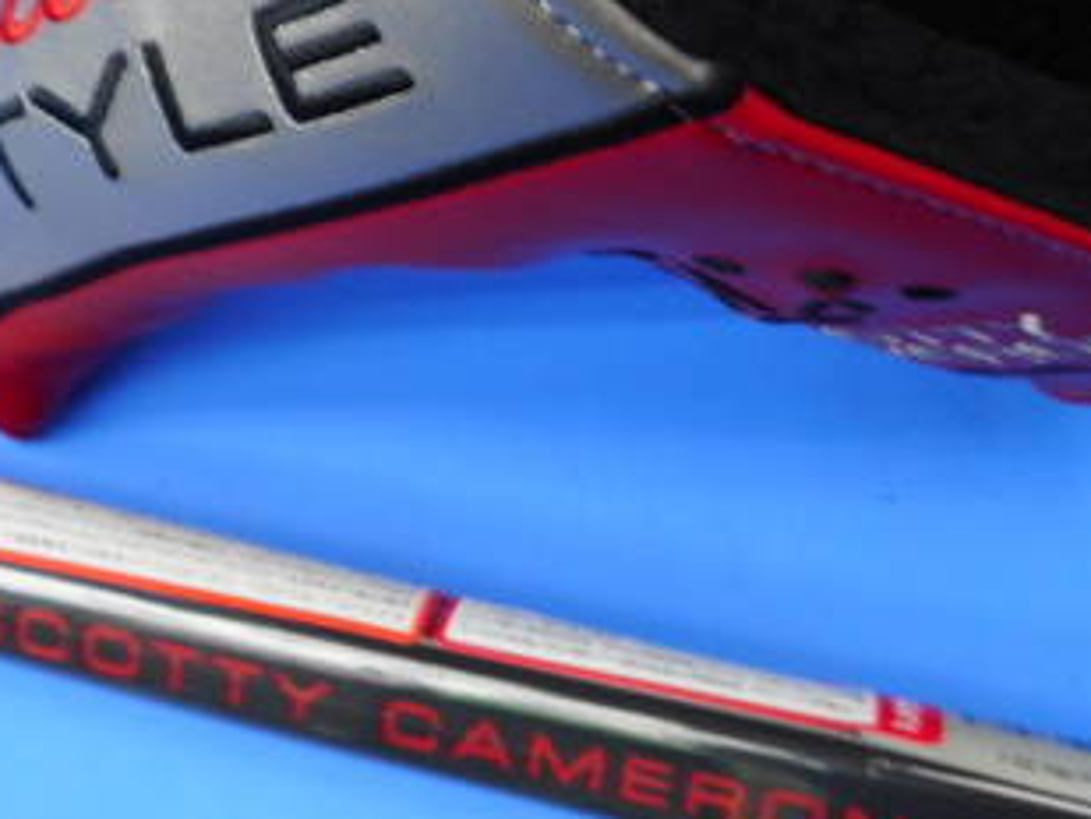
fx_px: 1892
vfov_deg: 24.4
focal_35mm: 60
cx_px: 579
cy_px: 392
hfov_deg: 32.2
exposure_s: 1/30
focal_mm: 5.2
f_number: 4
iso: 160
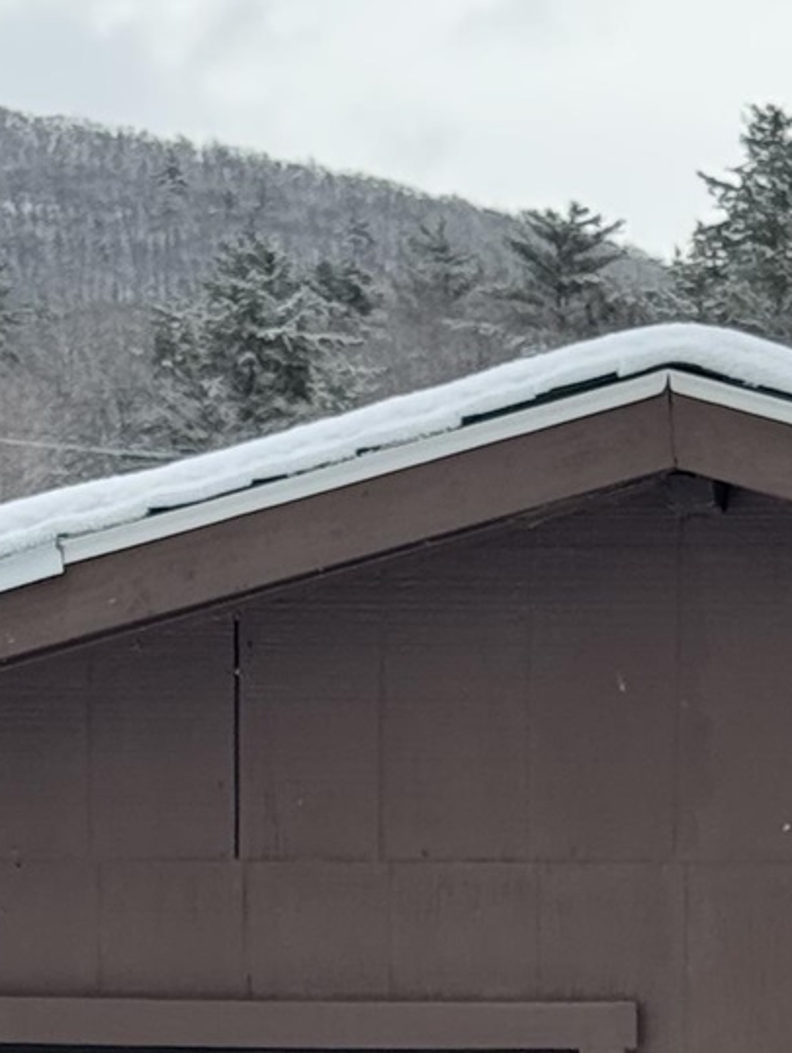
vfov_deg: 9.3
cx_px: 677
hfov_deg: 7.2
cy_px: 1782
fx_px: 6246
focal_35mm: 205
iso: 64
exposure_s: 1/939
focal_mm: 6.76
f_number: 1.78
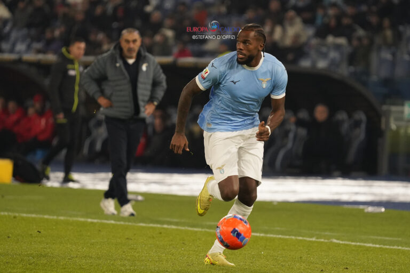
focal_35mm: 400
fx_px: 4555
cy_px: 136
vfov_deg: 3.4
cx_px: 205
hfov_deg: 5.2
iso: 6400
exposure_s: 1/1250
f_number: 6.3
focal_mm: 400
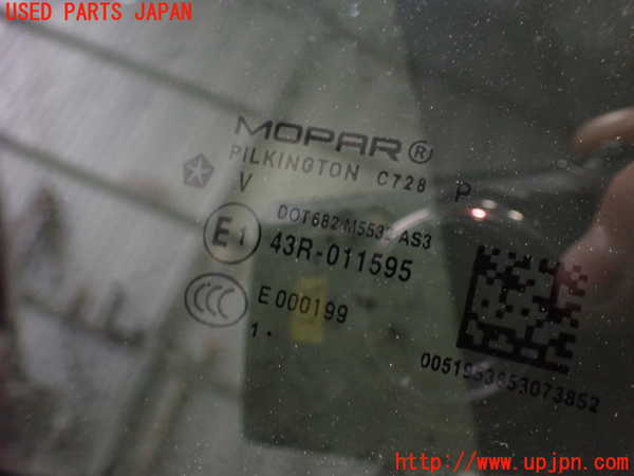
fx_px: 549
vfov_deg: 46.8
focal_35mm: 30
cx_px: 317
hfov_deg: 60.0
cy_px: 238
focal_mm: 5.4
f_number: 2.3
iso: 800
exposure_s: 1/40
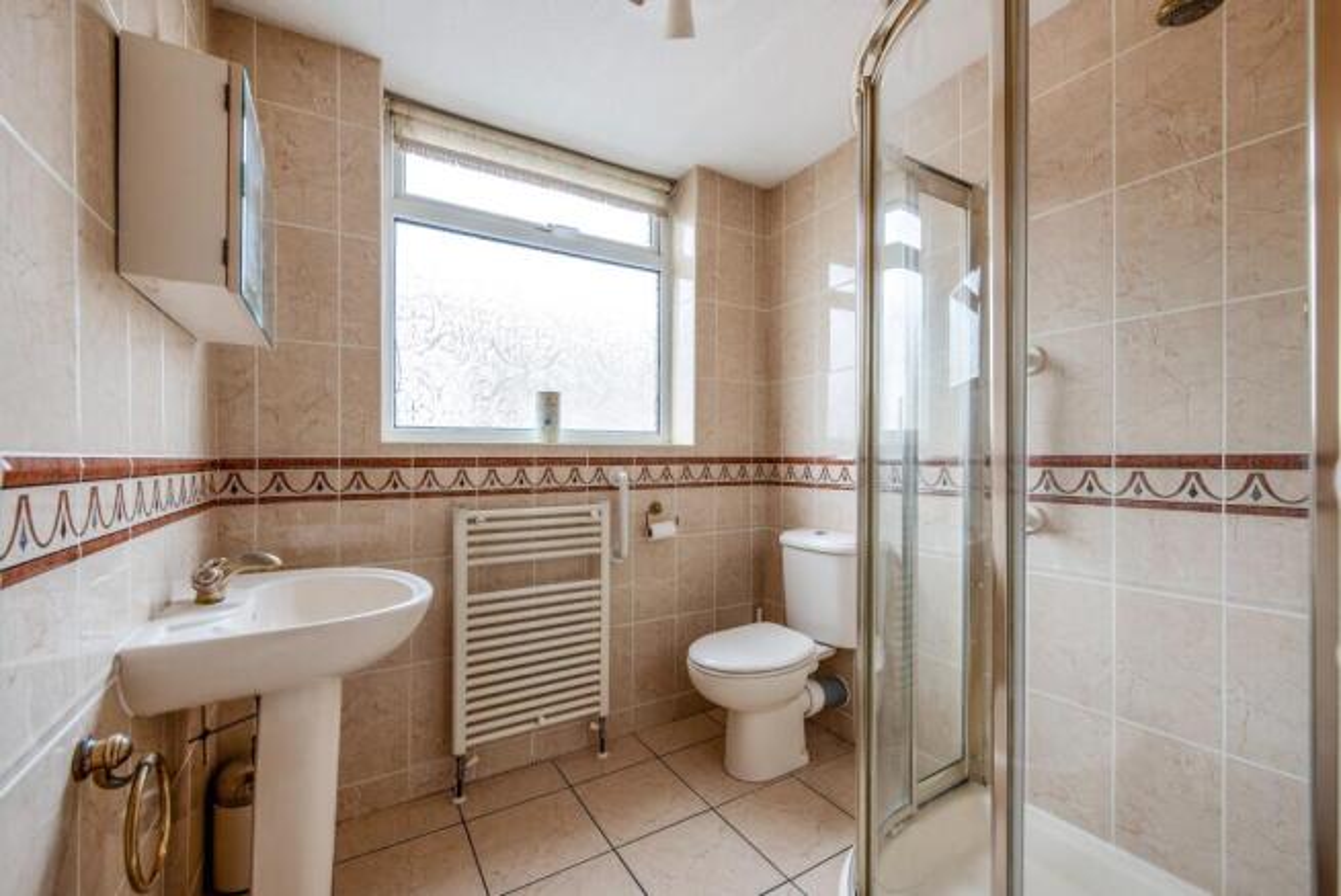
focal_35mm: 14
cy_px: 448
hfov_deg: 104.2
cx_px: 670
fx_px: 522
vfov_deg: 81.3
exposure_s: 1/50
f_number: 7.1
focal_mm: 14
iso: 400
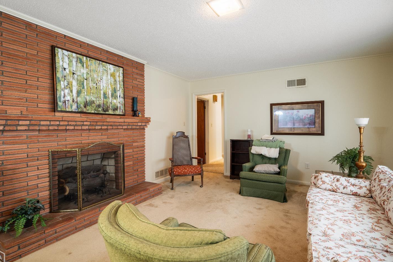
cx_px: 189
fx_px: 186
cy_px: 135
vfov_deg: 70.4
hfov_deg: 93.2
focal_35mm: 17
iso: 1250
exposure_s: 1/10
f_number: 5.6
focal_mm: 16
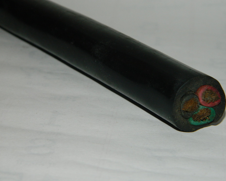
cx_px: 117
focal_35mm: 108
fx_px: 722
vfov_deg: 14.3
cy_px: 90
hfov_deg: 17.8
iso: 200
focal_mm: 18.6
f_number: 12.6
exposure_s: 1/60
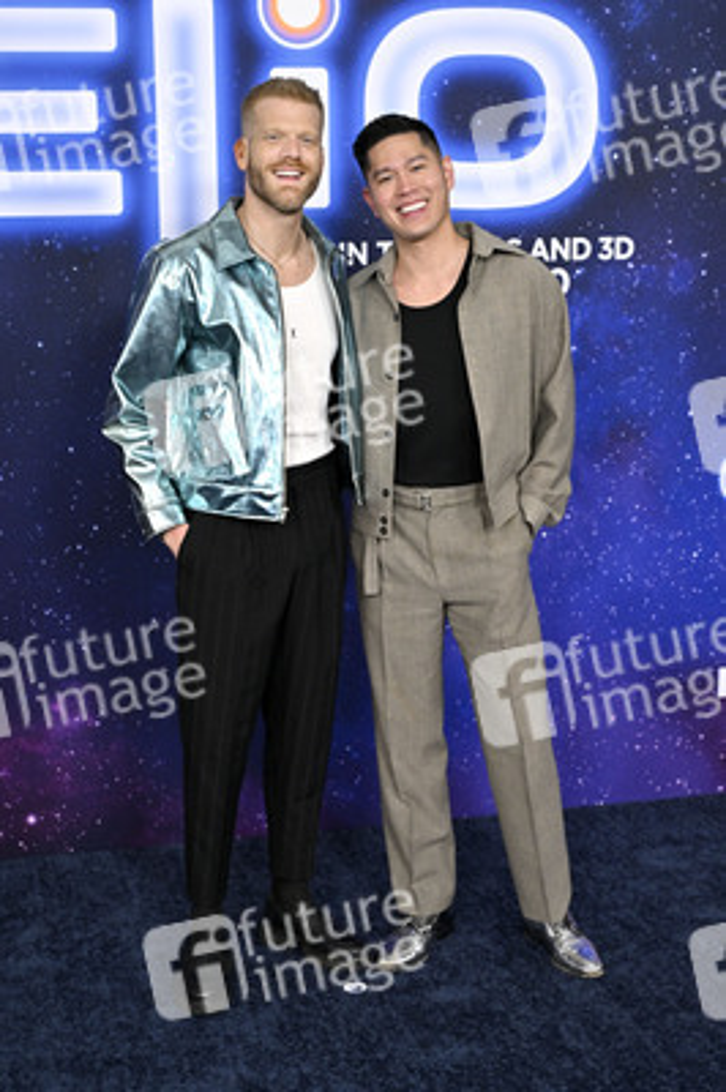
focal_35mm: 48
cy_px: 546
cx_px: 363
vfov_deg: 41.1
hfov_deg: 28.0
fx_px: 1454
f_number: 5.6
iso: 1600
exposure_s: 1/320
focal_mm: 48
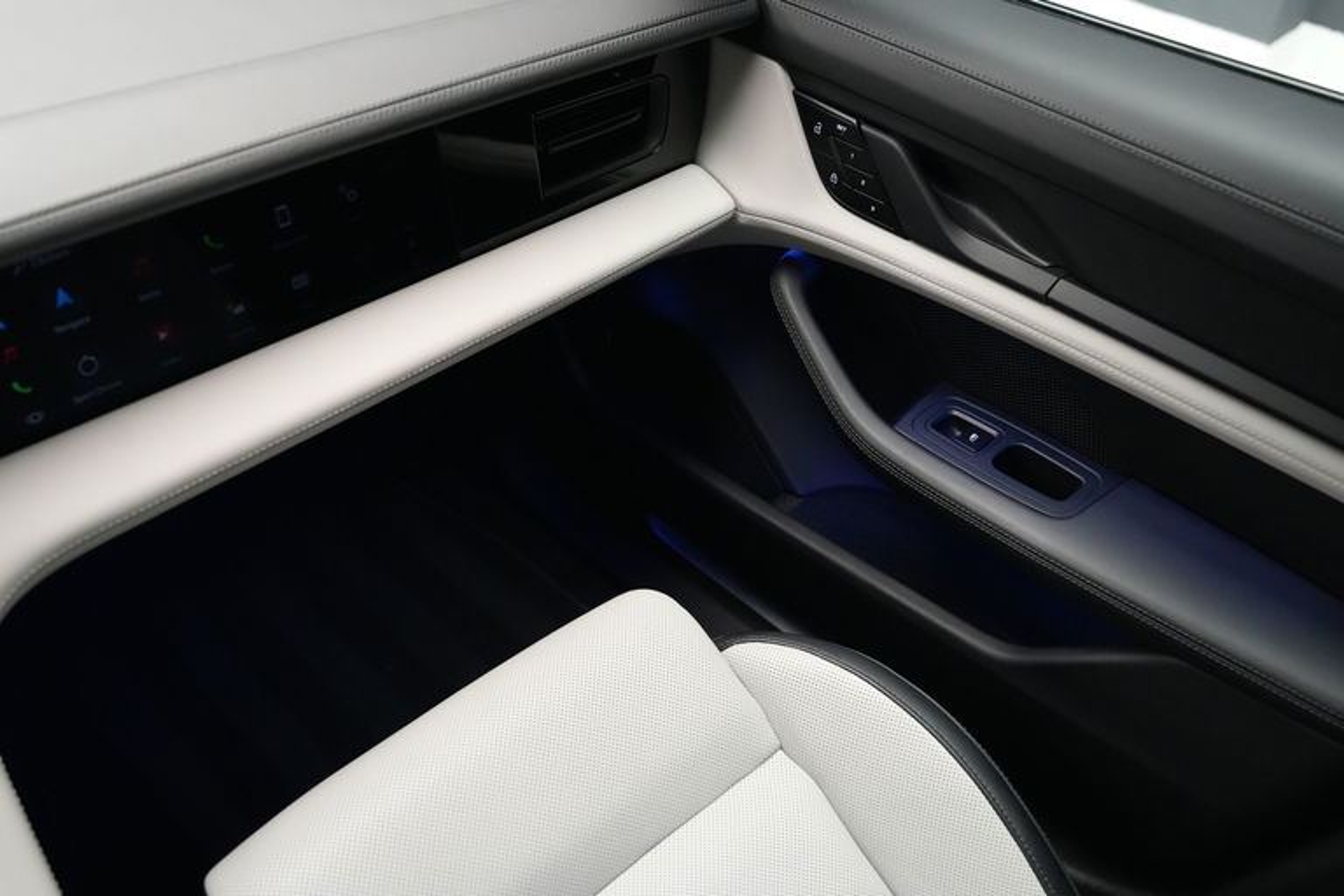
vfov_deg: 37.9
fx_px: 1307
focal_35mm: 35
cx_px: 672
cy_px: 448
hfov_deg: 54.4
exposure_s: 1/60
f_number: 4
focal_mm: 35
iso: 6400
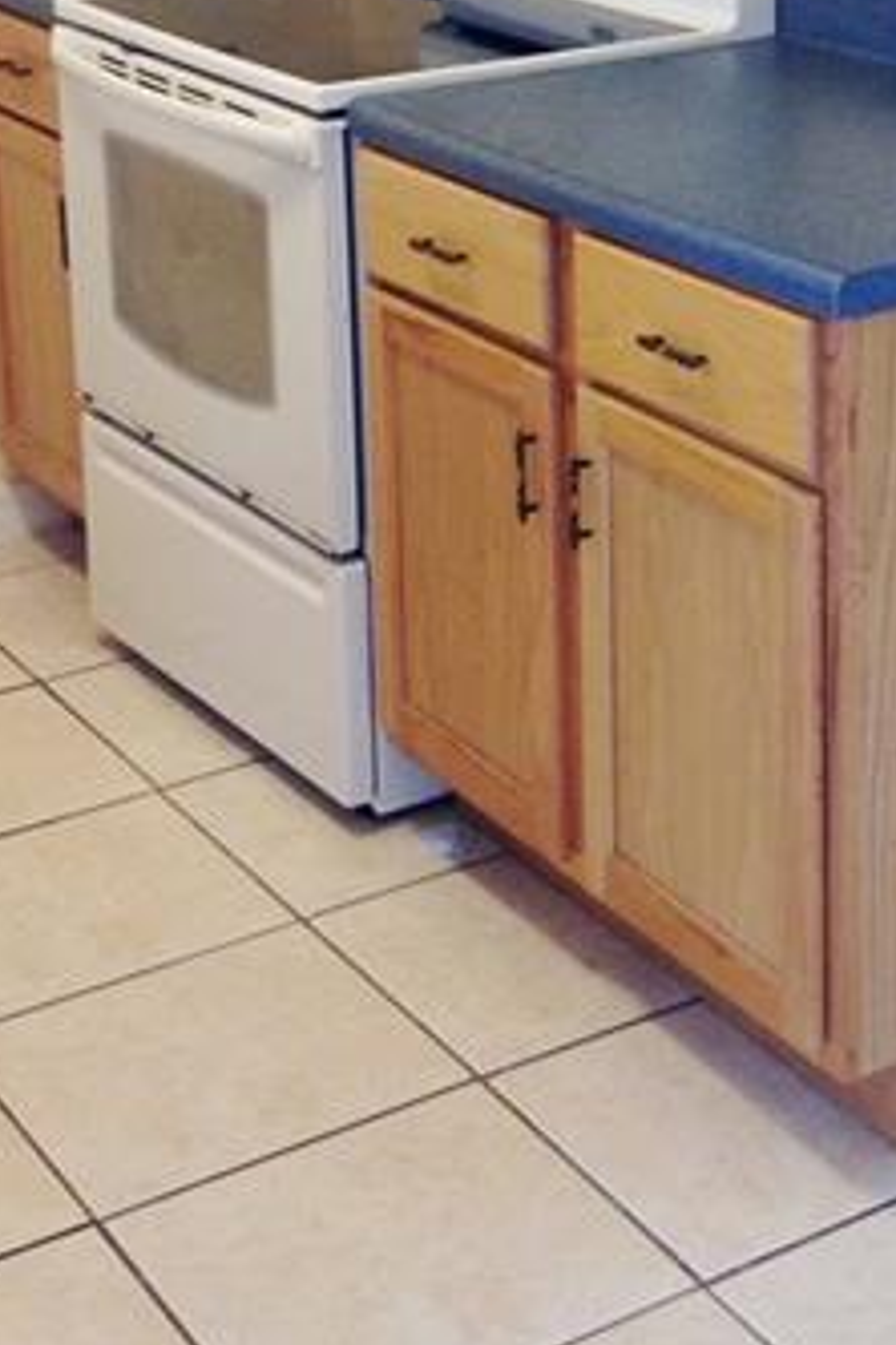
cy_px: 194
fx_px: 2949
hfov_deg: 17.1
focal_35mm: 79
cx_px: 737
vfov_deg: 25.1
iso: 32
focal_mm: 3.3
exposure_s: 1/33
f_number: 2.4
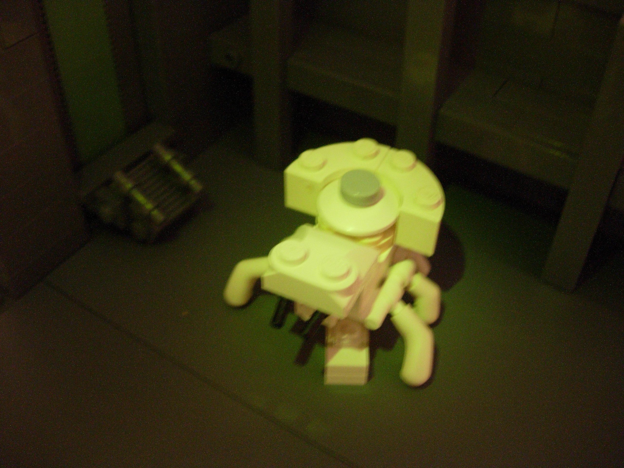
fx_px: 685
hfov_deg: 49.0
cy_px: 234
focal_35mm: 38
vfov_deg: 37.7
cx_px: 312
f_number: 2.8
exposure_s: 1
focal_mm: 7.8
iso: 200
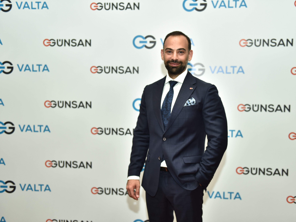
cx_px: 159
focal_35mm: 42
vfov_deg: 34.3
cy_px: 113
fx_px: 359
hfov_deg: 44.8
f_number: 2.8
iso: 500
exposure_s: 1/125
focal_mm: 38
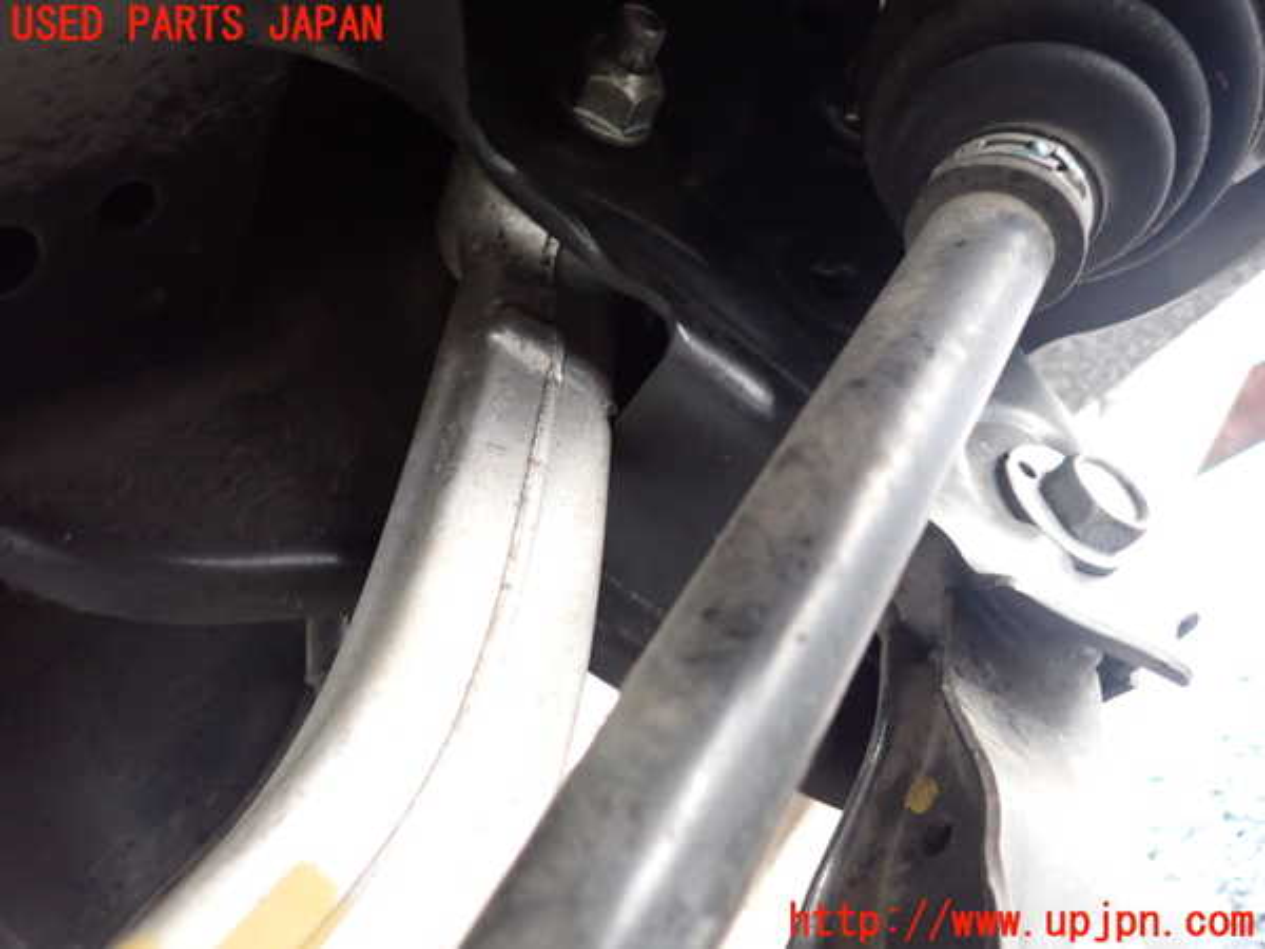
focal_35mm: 25
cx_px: 632
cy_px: 474
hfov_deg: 69.4
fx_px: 914
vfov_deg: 54.9
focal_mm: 4.5
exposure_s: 1/30
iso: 800
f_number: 2
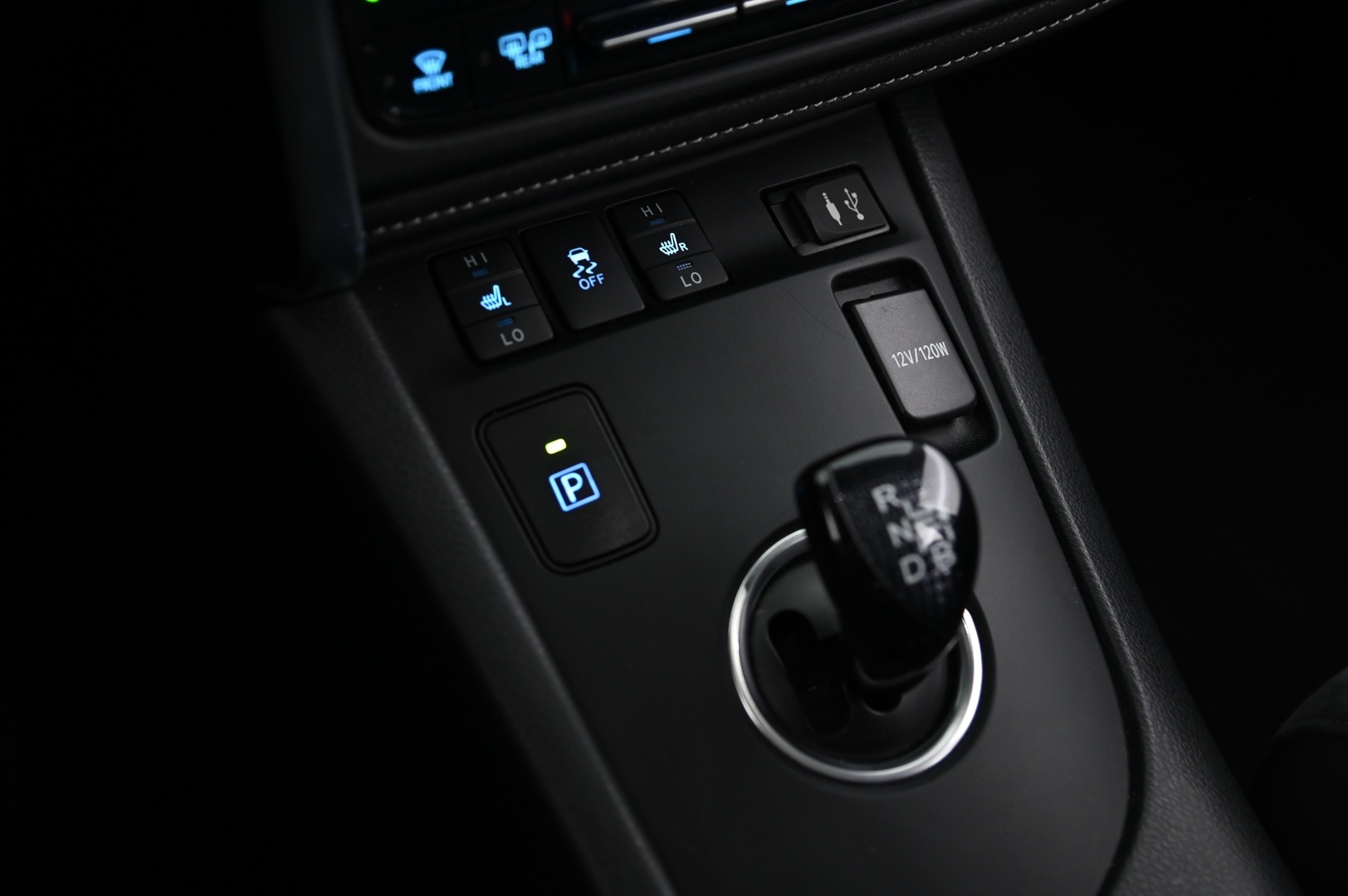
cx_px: 674
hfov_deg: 39.6
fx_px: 1871
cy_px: 448
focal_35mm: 50
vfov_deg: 26.9
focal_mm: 50
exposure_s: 1/15
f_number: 4
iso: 2000
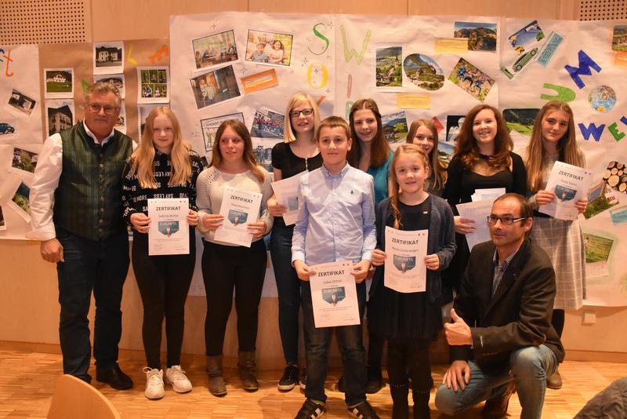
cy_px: 210
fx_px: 523
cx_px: 314
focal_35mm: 30
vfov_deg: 43.6
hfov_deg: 61.9
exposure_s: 1/60
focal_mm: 20
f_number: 4
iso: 4000
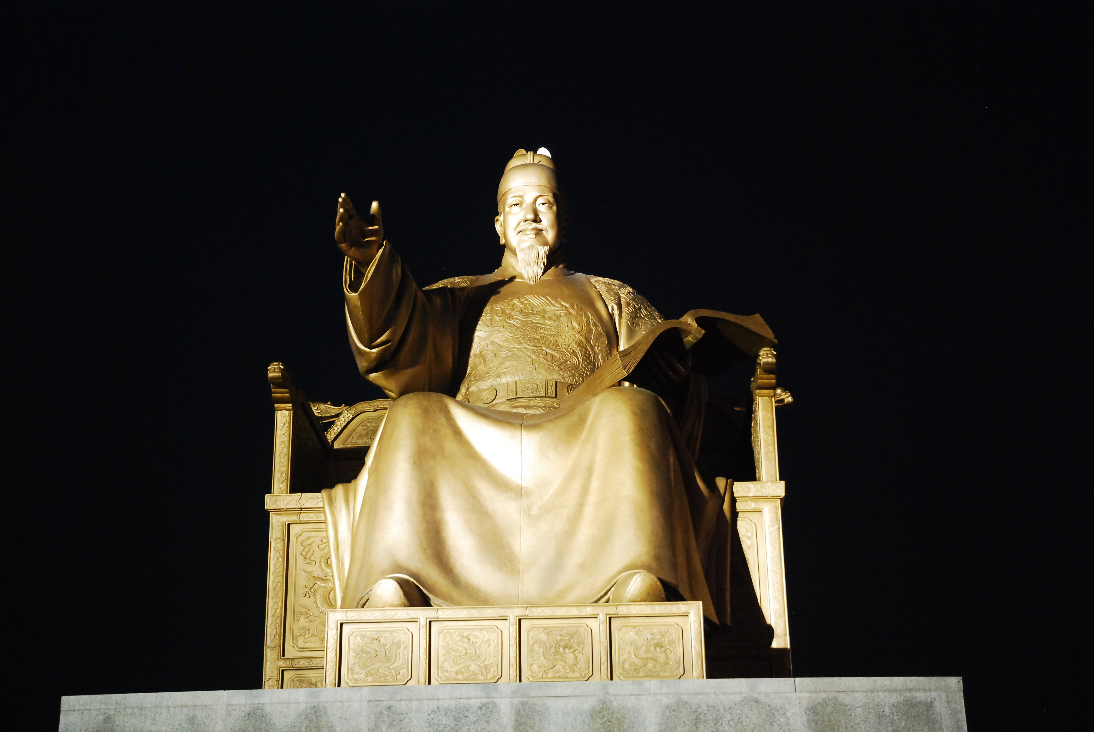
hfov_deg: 35.0
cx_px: 547
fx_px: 1734
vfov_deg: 23.8
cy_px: 366
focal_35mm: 57
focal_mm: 38
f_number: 4.8
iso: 1000
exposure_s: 1/8
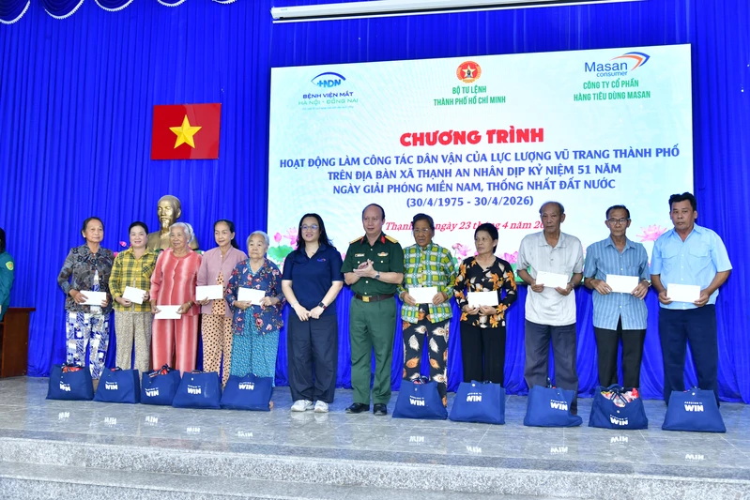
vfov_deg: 35.1
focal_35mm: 38
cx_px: 375
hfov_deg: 50.7
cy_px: 250
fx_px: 792
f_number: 5.6
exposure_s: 1/160
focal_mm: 38
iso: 1600
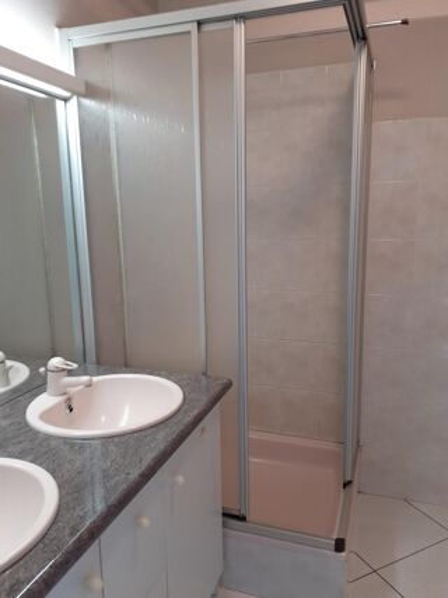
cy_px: 299
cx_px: 224
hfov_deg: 51.3
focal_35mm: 27
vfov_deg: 65.3
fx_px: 466
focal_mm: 3.6
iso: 100
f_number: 1.9
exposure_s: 1/50
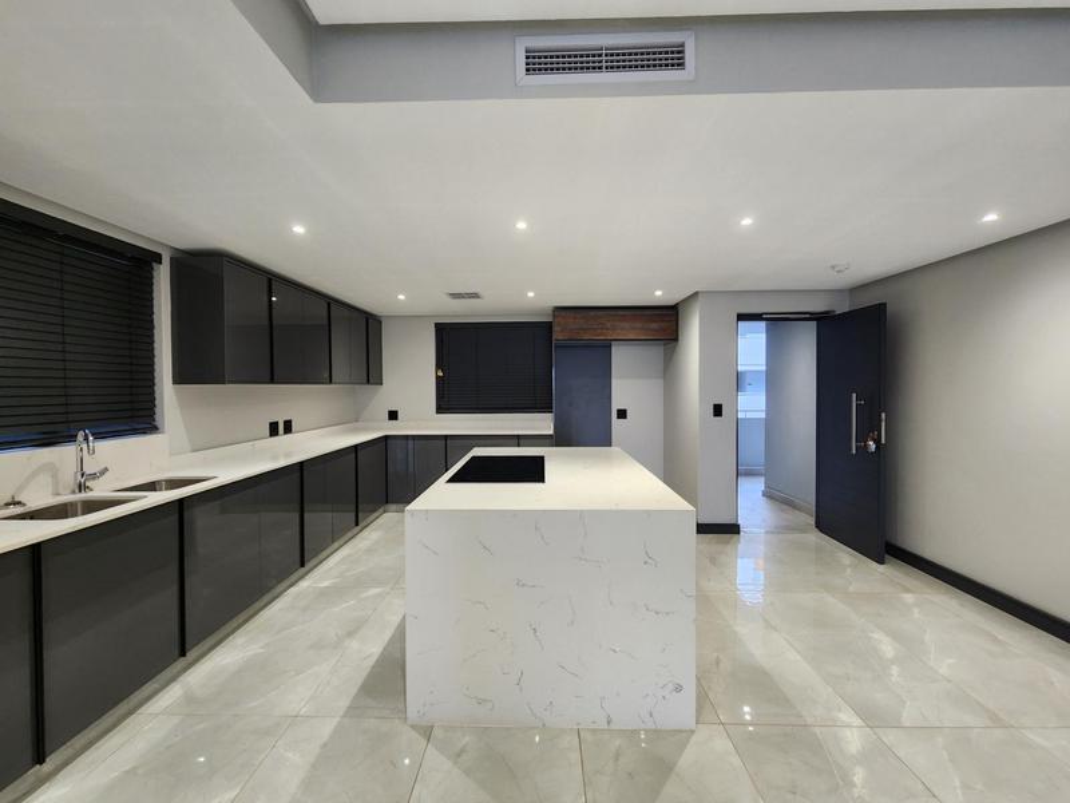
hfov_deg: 106.2
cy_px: 402
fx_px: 402
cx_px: 535
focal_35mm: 13
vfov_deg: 89.9
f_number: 2.2
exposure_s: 1/50
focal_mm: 2.2
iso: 200
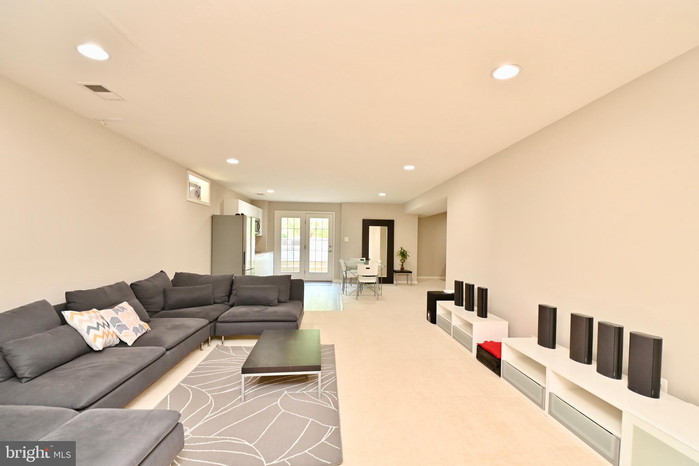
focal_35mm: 15
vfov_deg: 77.3
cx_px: 350
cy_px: 233
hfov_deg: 100.4
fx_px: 291
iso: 200
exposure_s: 1/10
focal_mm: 10
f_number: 7.1
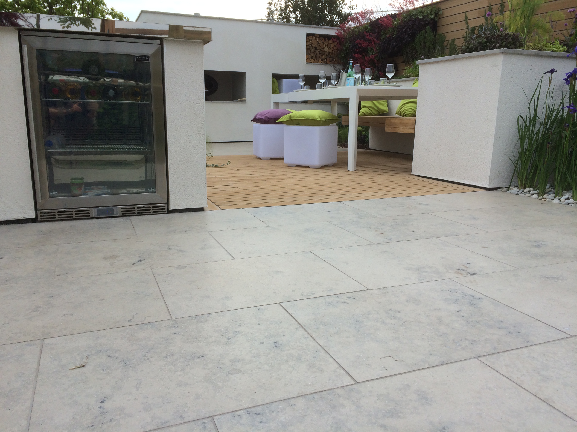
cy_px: 216
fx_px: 483
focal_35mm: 29
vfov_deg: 48.2
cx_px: 288
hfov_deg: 61.7
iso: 32
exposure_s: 1/892
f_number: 2.2
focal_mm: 4.15
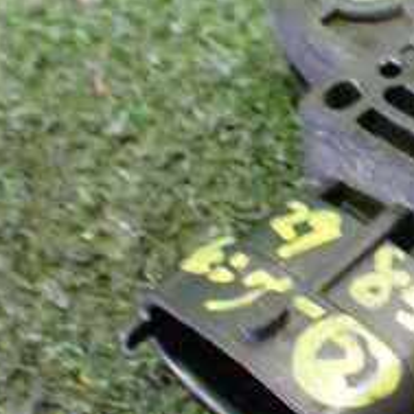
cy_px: 134
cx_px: 418
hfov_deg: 20.0
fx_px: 1137
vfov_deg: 20.6
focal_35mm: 84
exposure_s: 1/30
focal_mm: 5.4
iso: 1000
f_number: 2.3
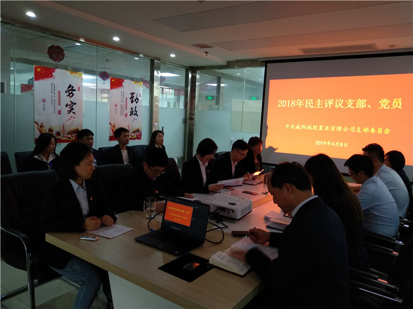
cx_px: 206
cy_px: 154
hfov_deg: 67.3
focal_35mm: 26
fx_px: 310
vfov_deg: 53.0
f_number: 2.2
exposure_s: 1/25
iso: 500
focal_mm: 3.83
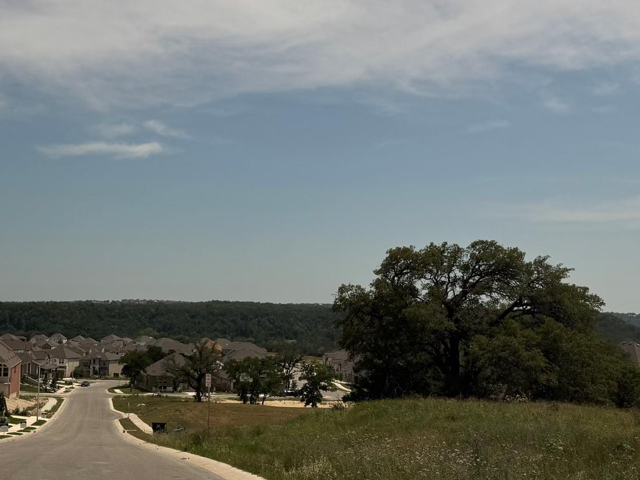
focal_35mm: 48
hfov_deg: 38.8
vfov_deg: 30.3
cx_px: 174
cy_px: 238
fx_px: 887
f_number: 1.78
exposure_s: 1/7937
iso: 80
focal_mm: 6.76
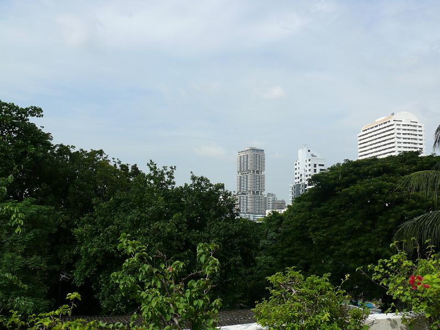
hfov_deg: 52.6
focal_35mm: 35
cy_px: 165
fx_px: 445
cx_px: 220
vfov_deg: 40.7
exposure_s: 1/400
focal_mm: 7.4
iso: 100
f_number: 6.3
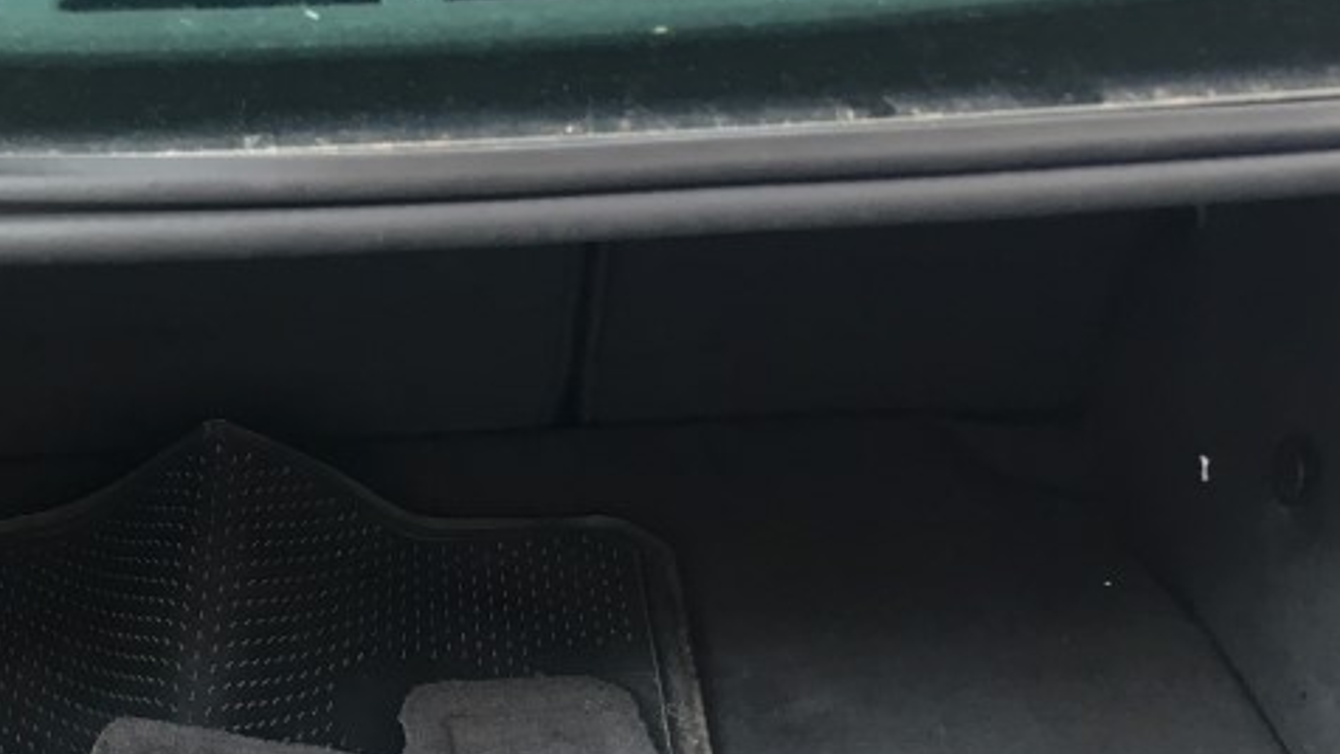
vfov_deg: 17.4
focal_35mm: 68
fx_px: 2417
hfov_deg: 30.7
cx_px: 405
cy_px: 746
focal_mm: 4.15
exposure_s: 1/30
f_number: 2.2
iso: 50
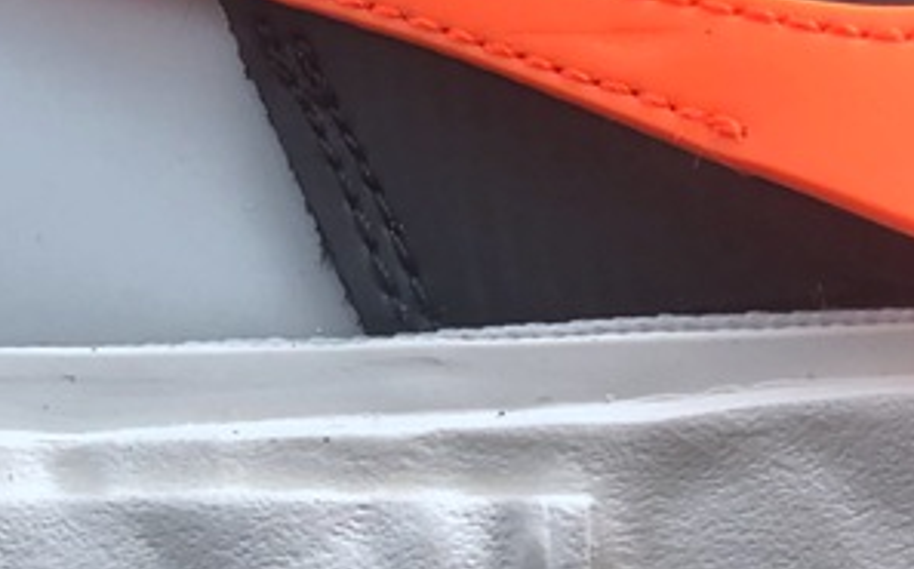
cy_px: -123
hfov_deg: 20.3
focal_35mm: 100
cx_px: 52
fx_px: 2489
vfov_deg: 12.7
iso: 20
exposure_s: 1/33
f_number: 1.8
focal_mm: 4
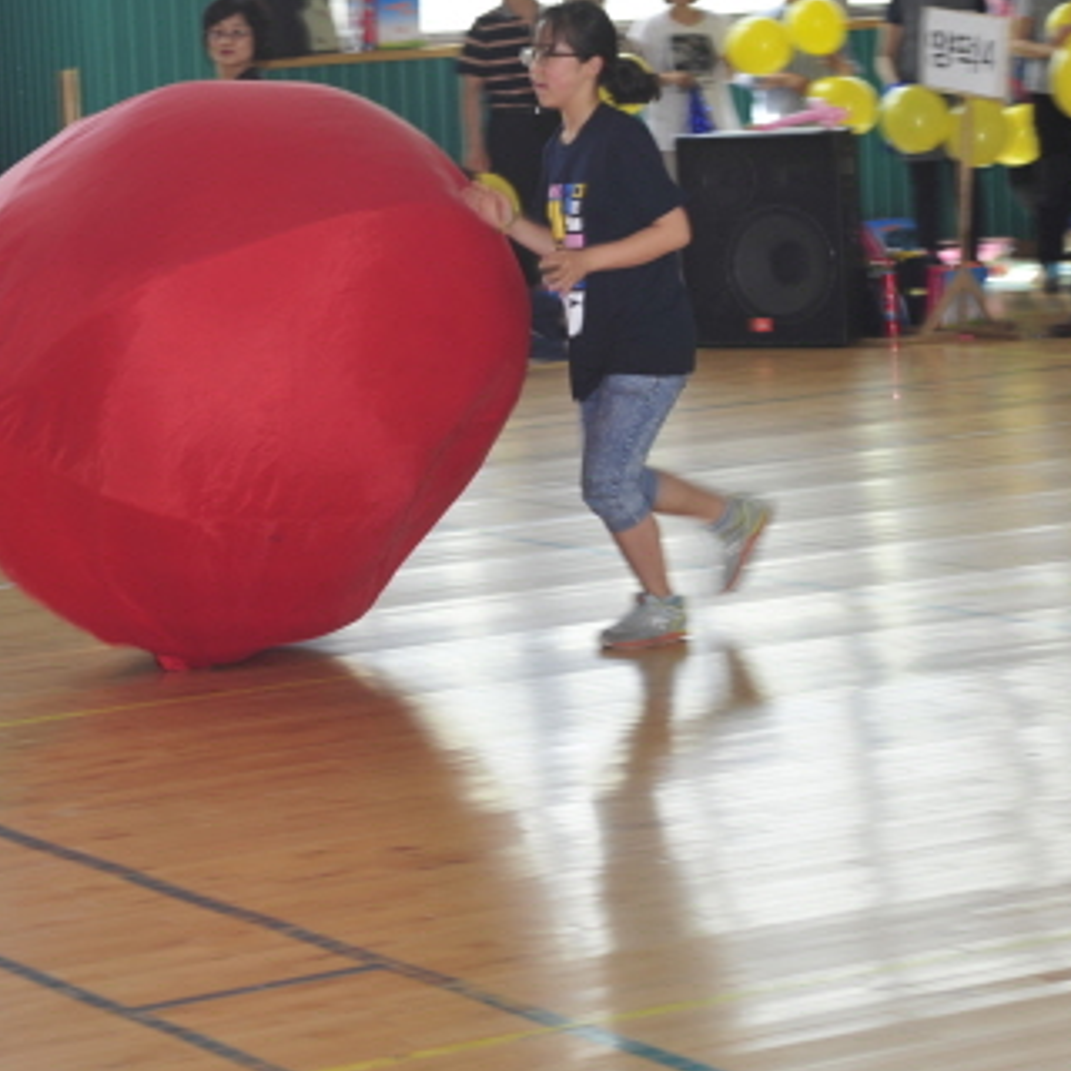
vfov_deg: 13.4
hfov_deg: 13.4
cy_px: 318
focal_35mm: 130
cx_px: 311
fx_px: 4551
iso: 200
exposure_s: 1/60
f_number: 5.6
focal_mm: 70
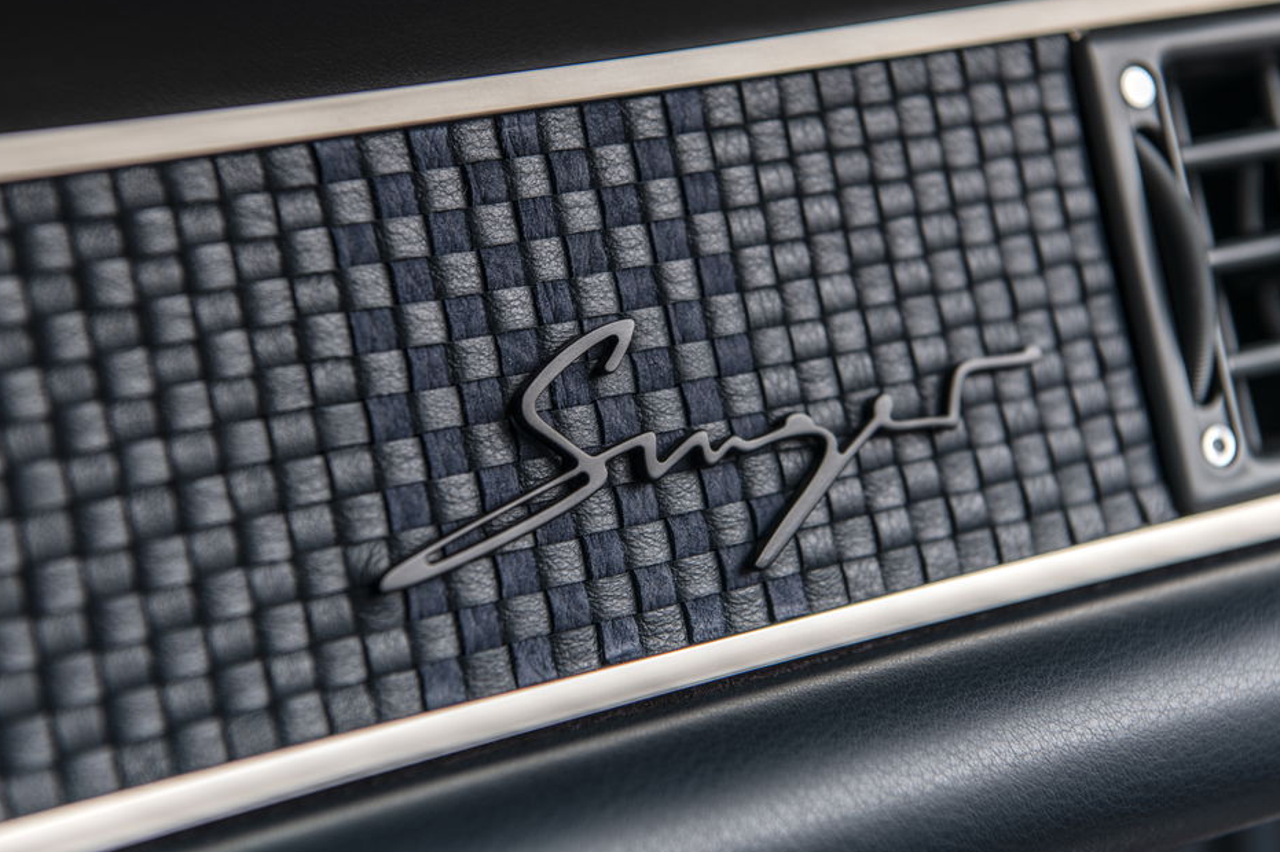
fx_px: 2737
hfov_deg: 26.3
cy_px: 396
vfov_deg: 17.7
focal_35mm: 77
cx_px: 646
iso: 64
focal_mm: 70
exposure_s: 1/50
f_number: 5
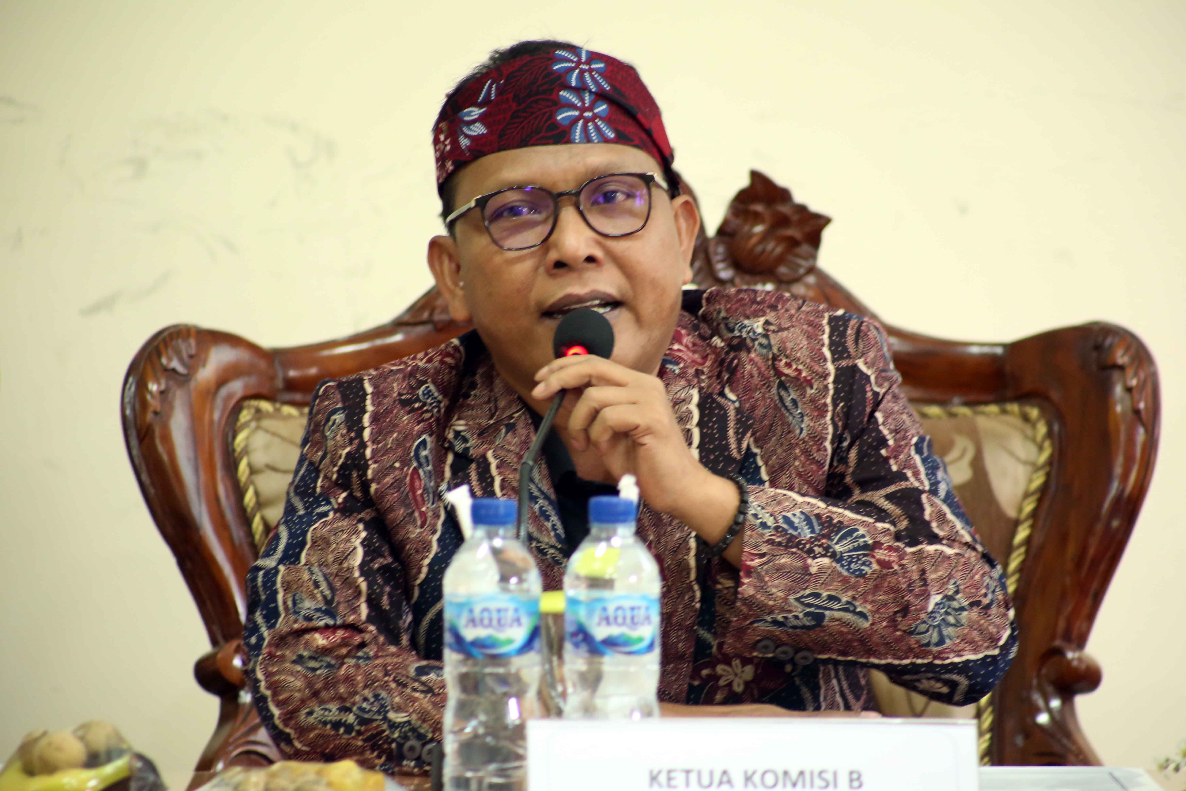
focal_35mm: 200
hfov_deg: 10.3
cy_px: 396
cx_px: 593
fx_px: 6588
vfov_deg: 6.9
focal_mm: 200
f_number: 2.8
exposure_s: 1/400
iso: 10000
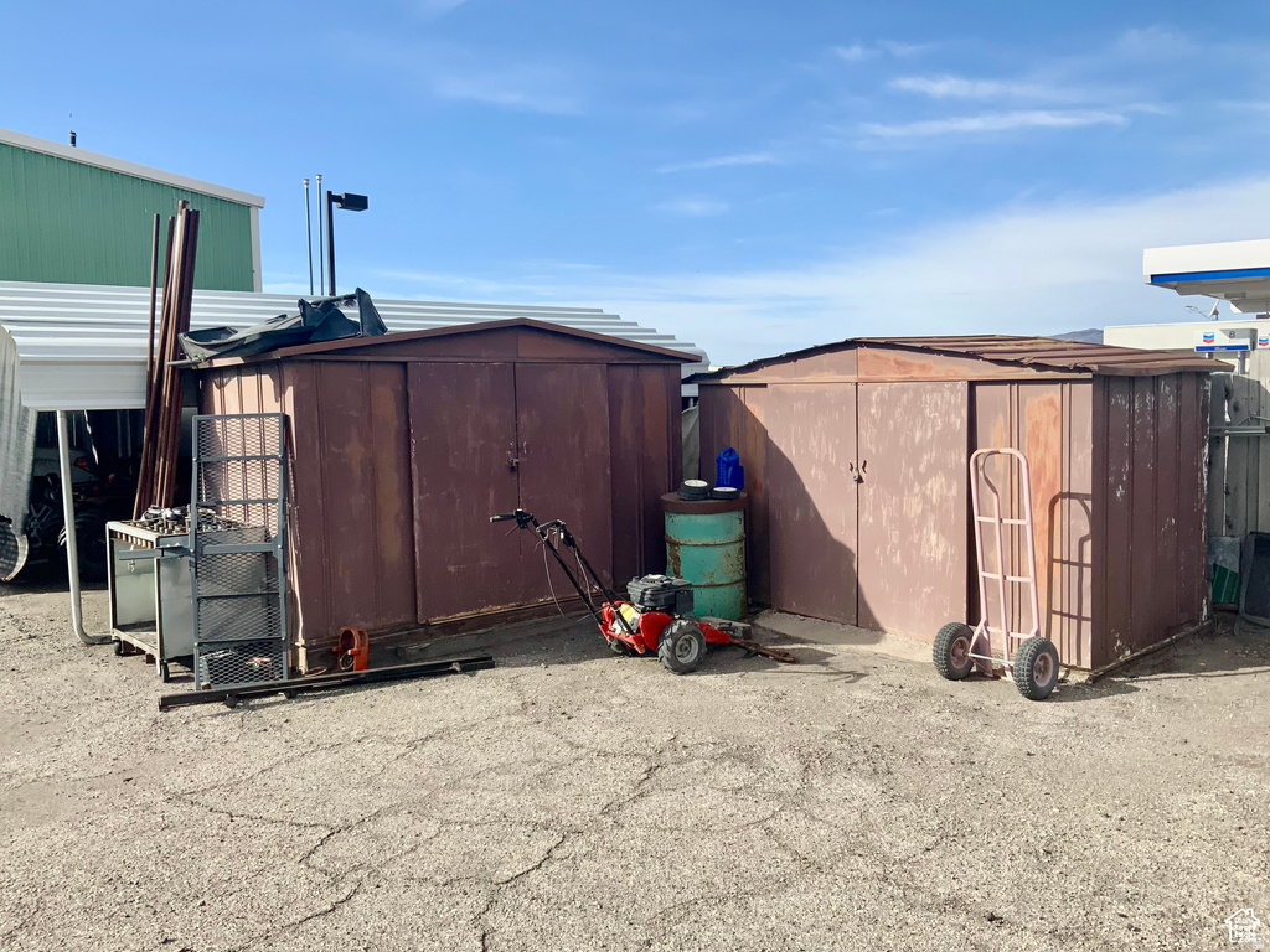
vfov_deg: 48.2
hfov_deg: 61.7
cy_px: 476
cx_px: 635
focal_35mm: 29
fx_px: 1064
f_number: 1.8
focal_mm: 3
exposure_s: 1/1912
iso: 16
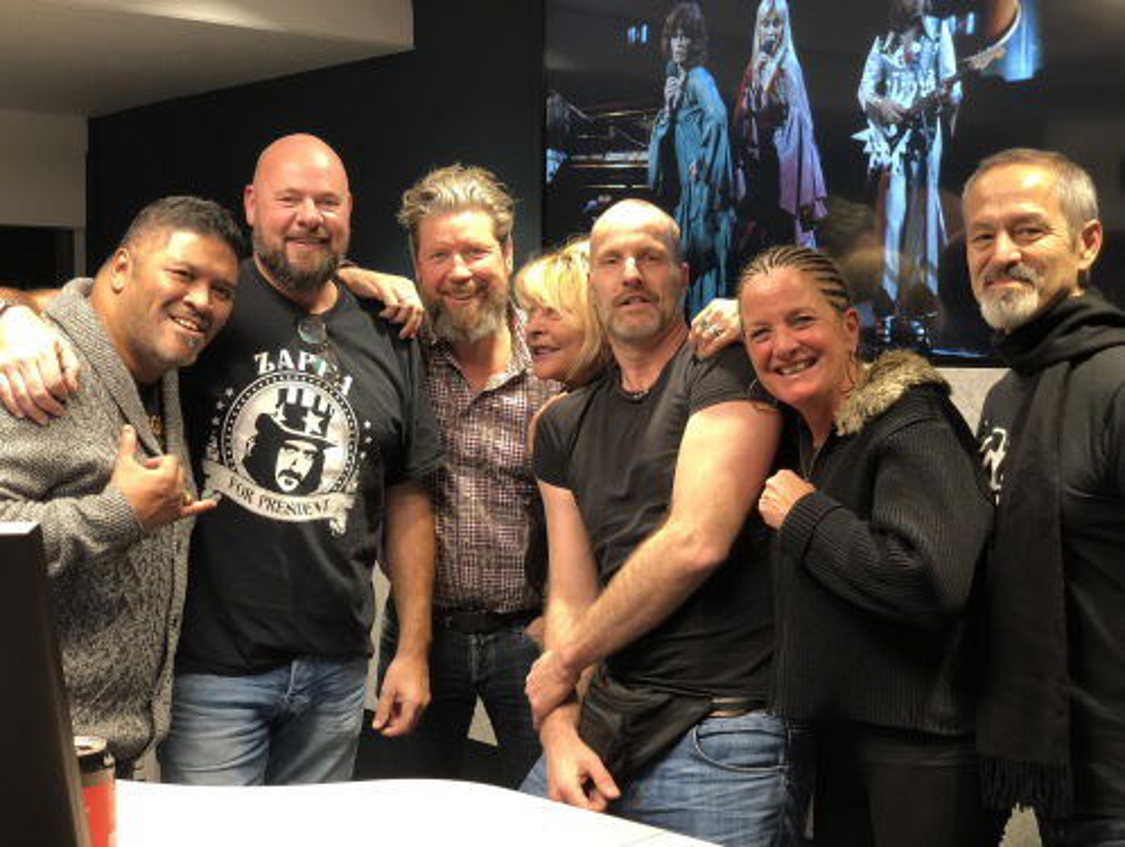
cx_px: 562
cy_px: 424
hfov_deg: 36.8
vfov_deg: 28.1
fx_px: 1692
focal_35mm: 52
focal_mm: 6
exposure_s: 1/33
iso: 80
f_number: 2.4
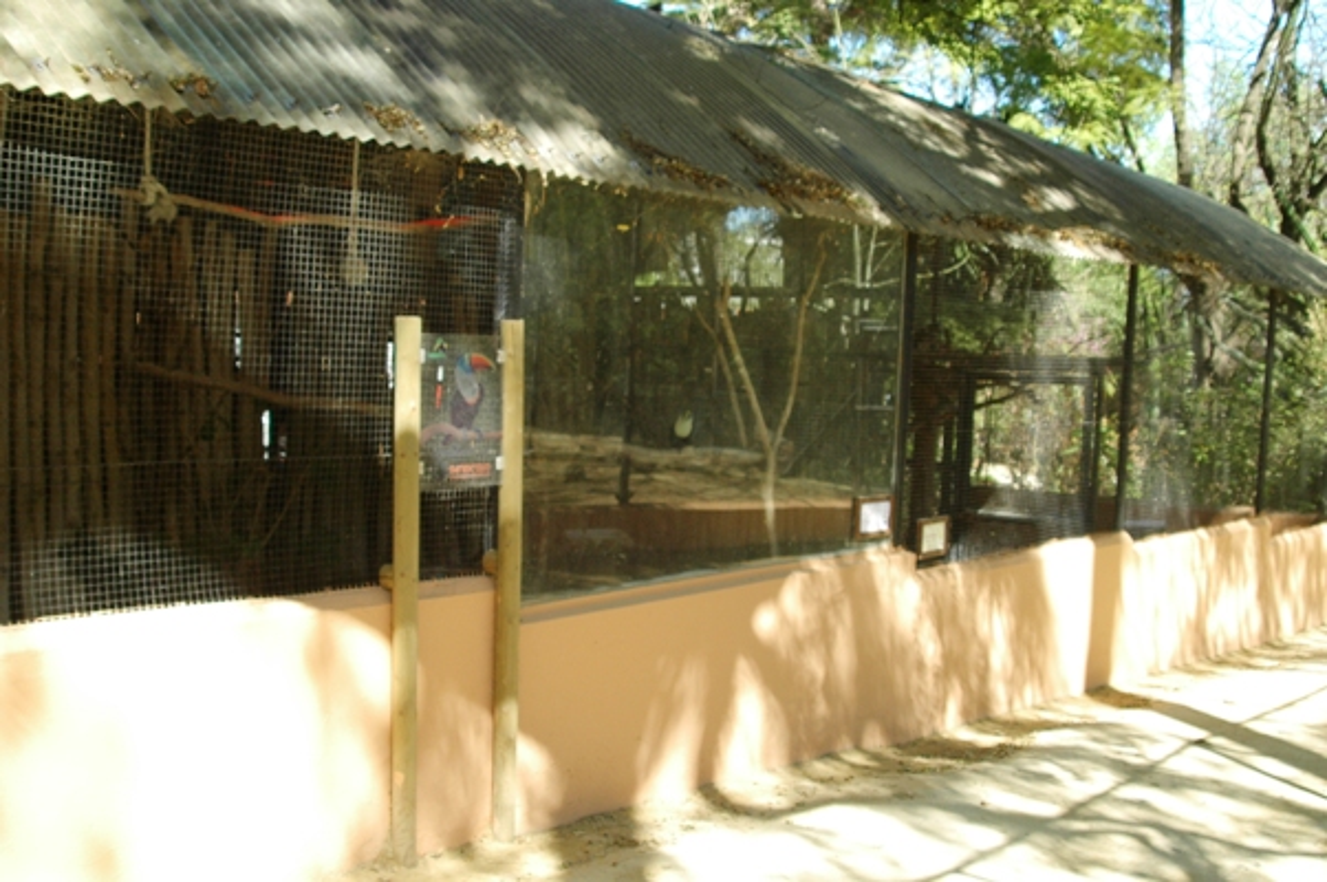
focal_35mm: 42
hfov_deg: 46.4
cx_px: 664
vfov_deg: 31.8
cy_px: 441
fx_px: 1546
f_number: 5
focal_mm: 28
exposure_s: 1/500
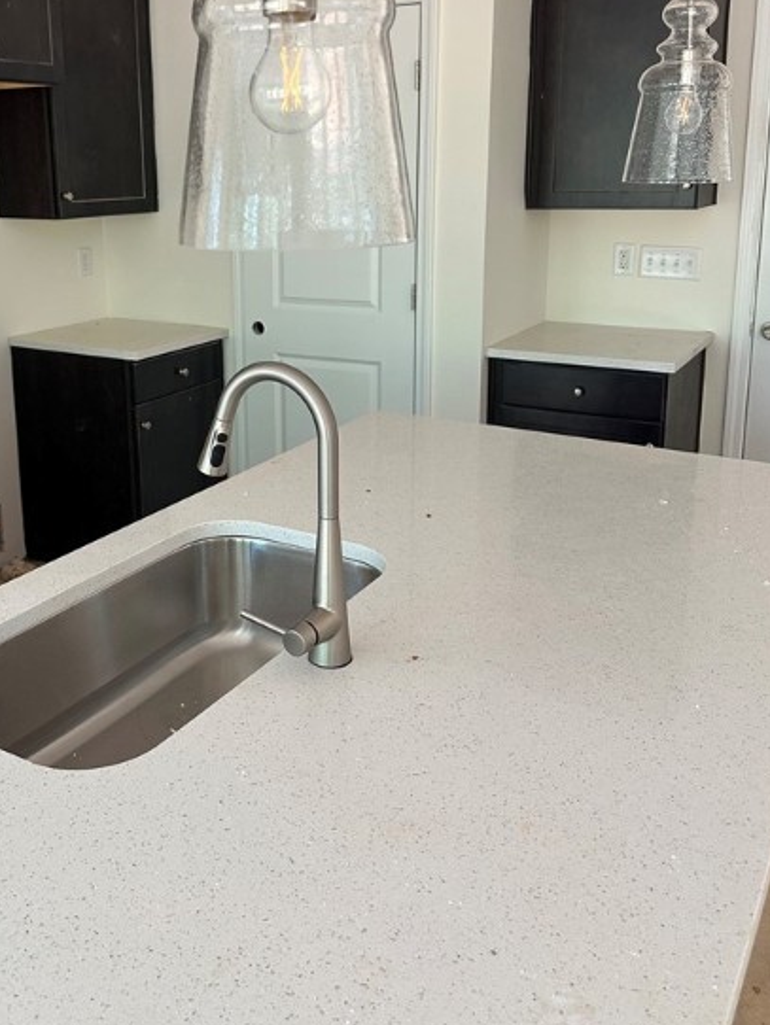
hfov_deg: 41.4
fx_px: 1008
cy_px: 371
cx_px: 265
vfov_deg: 53.2
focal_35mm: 34
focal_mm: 6.86
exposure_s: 1/121
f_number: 1.78
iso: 160
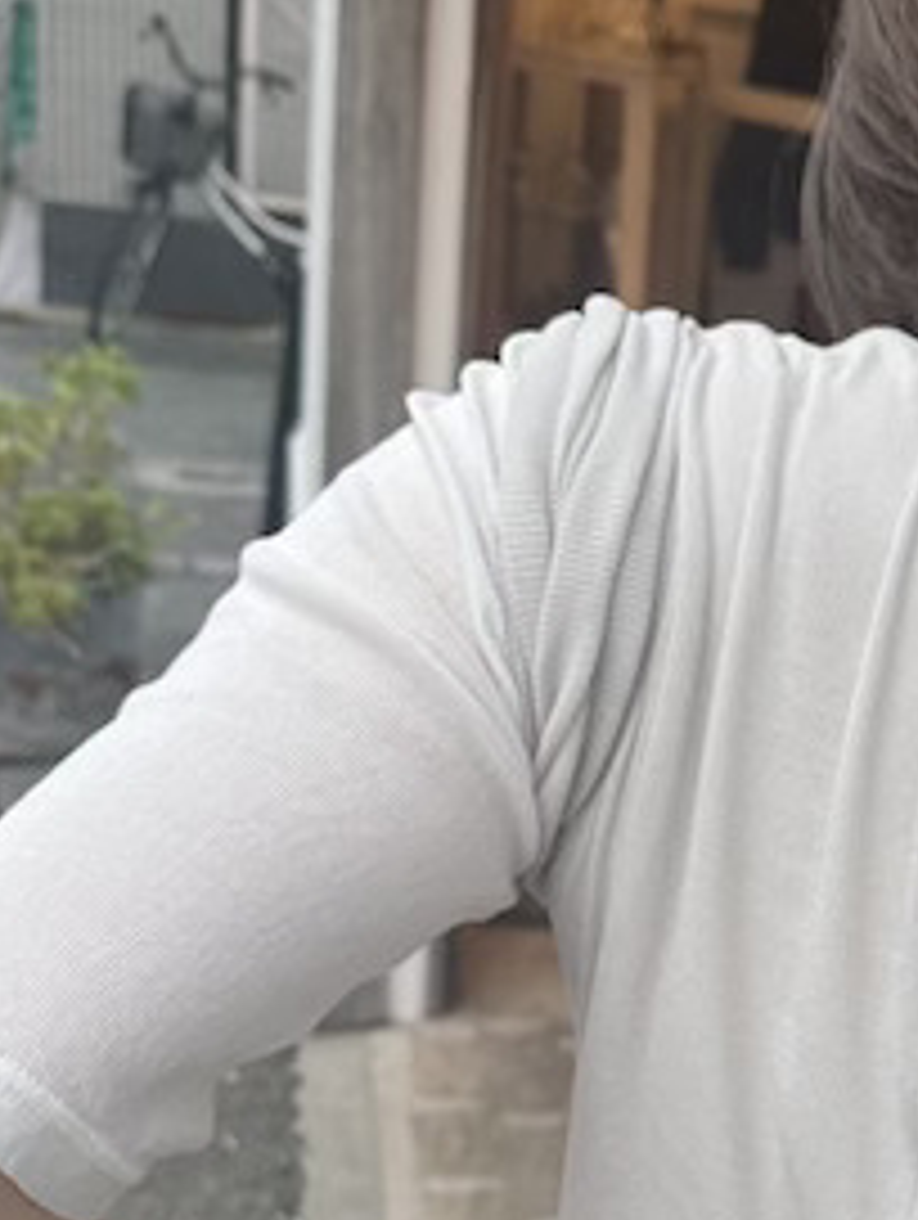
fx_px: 2187
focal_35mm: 62
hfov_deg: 22.3
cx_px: 1022
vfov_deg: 30.4
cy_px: 986
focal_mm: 6.76
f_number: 1.78
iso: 100
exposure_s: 1/120
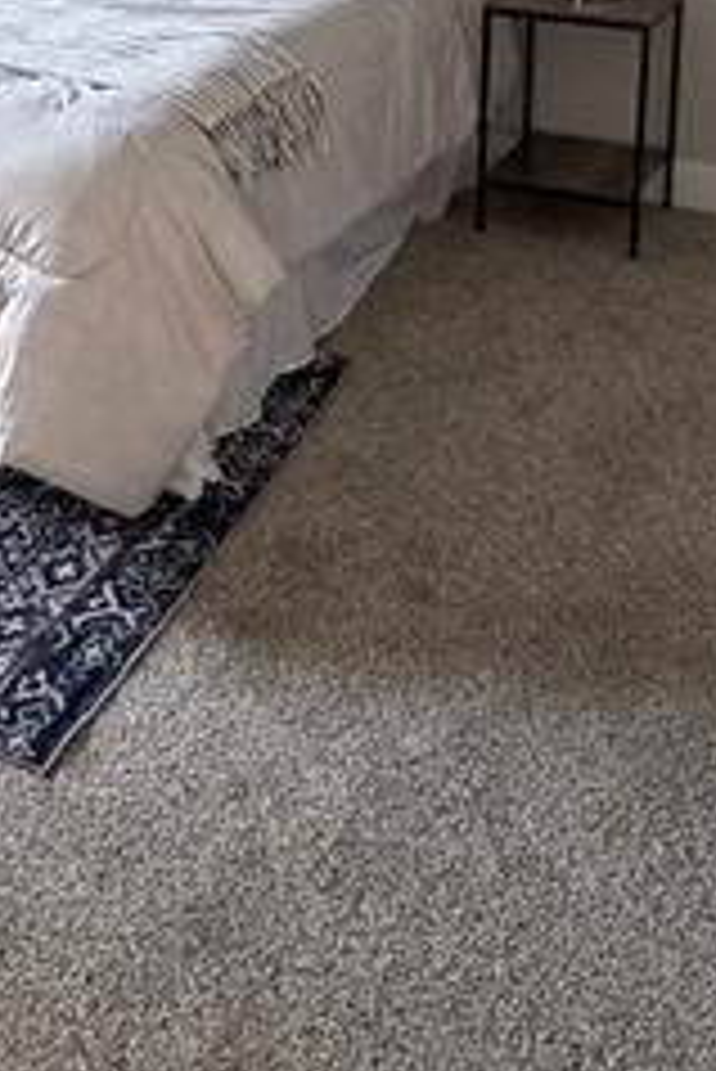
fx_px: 1400
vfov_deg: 37.3
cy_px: -9
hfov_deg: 28.3
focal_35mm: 47
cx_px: 196
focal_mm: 2.22
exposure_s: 1/60
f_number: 2.2
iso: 640
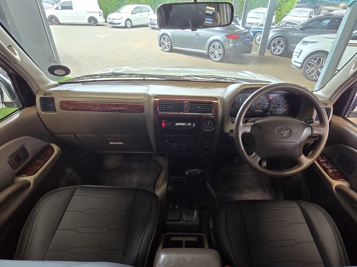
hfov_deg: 87.5
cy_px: 158
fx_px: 186
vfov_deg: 71.0
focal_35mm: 18
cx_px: 195
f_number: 2.2
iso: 400
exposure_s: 1/200
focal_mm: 2.2
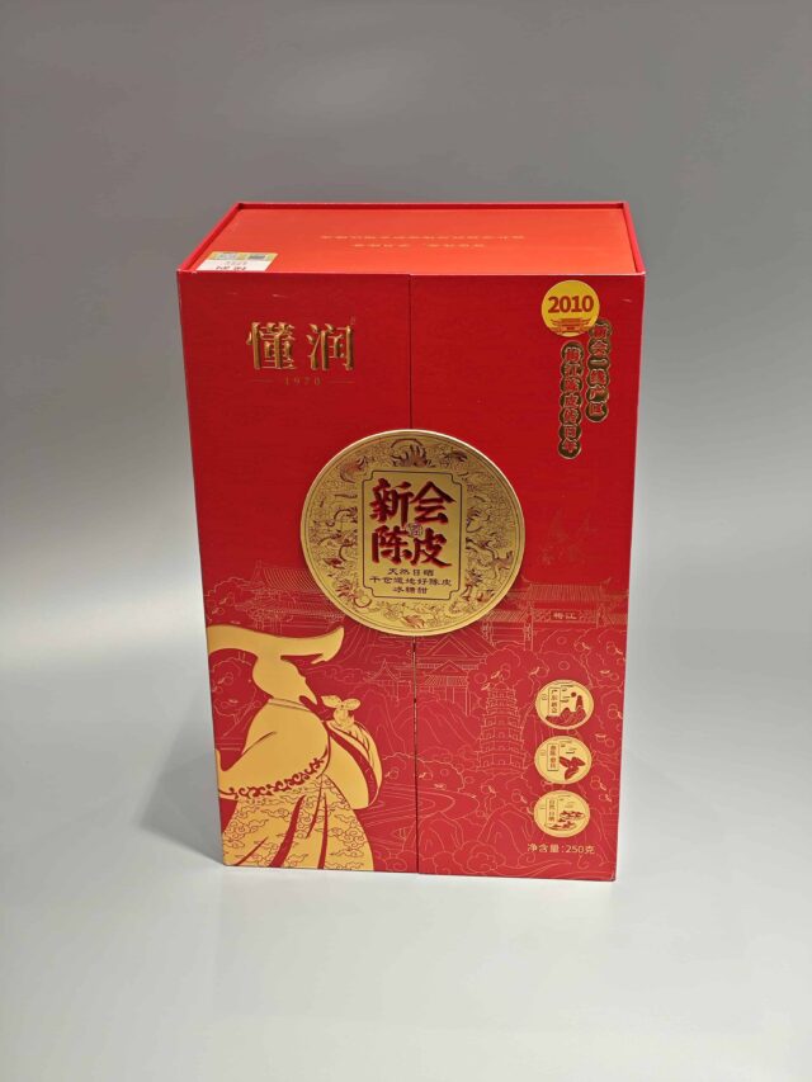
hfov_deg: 31.5
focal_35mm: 46
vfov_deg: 41.2
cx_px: 406
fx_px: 1438
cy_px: 541
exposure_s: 1/101
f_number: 2
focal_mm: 6.7
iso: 50
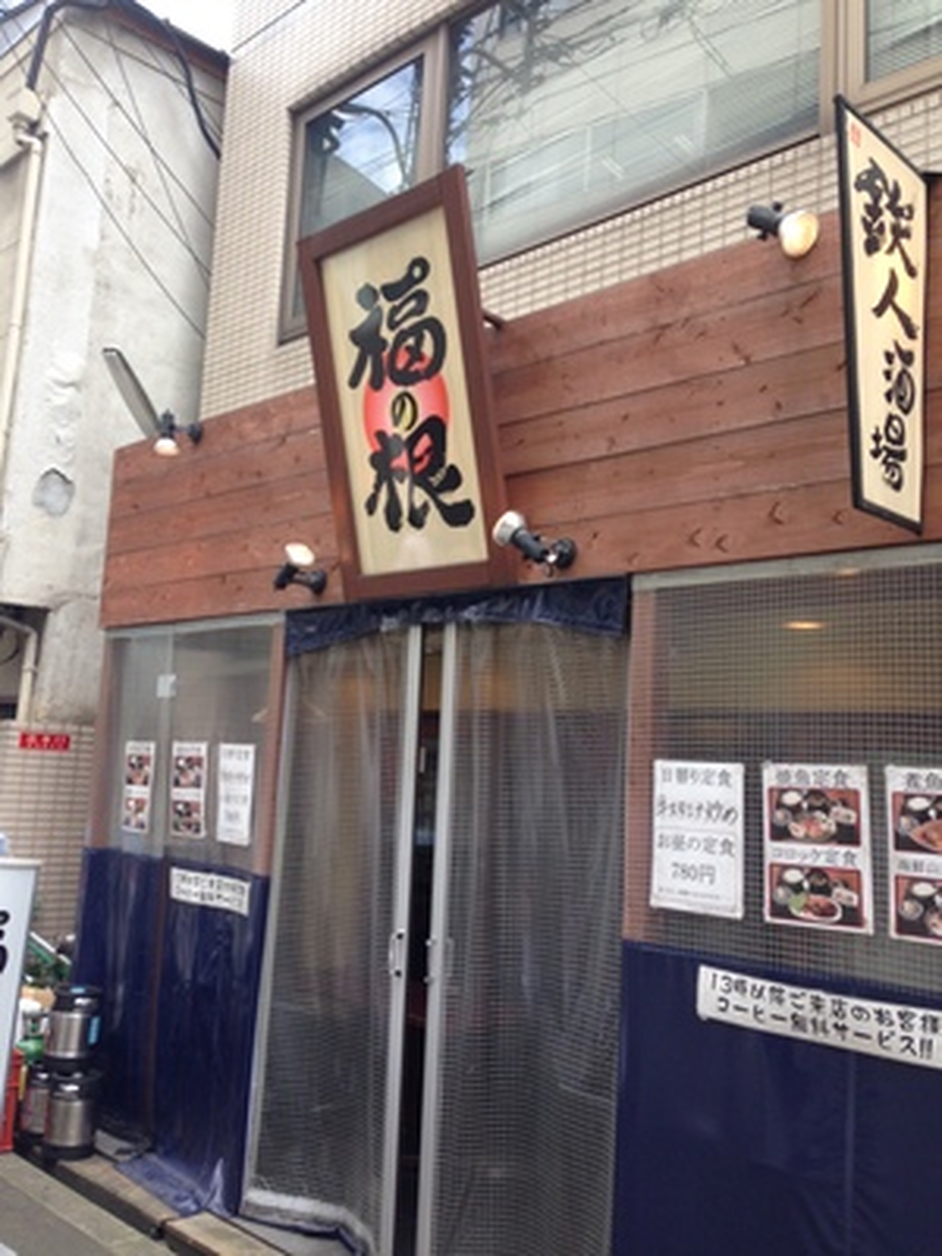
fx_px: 1197
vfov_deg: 55.4
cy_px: 628
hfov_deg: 42.9
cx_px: 471
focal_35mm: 33
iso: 50
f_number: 2.4
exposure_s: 1/196
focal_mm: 4.12
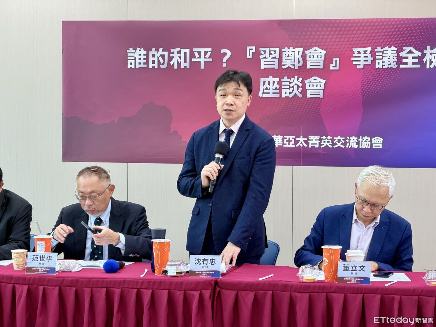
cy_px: 164
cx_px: 218
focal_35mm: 100
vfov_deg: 14.8
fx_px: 1260
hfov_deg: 19.6
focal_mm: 16.89
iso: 250
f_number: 2.8
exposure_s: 1/120
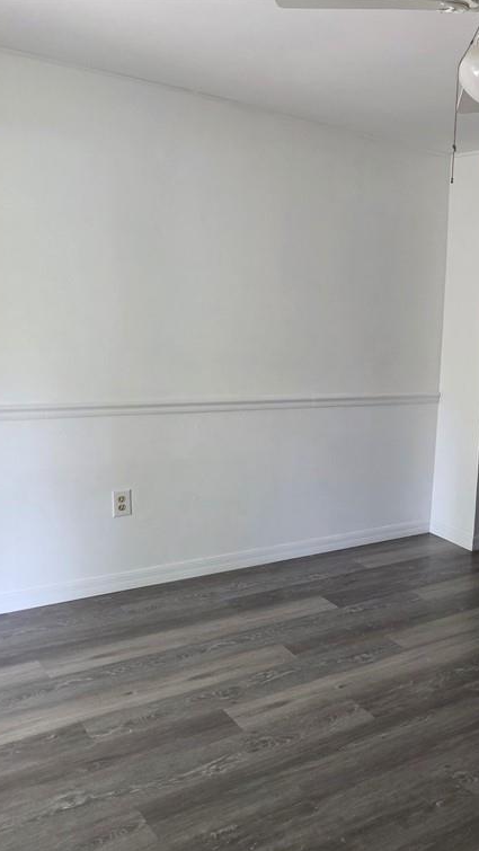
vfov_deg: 58.0
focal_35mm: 34
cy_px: 428
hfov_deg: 31.7
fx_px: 767
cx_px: 490
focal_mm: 6.3
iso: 400
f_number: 1.7
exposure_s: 1/120
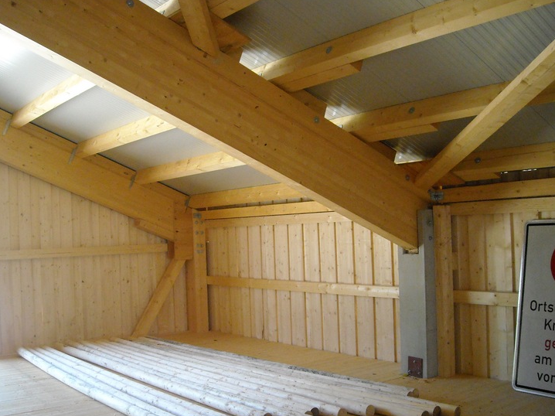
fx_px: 625
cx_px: 267
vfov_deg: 36.8
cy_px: 223
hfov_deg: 47.9
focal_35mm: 39
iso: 475
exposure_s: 1/176
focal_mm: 5.7
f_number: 2.8
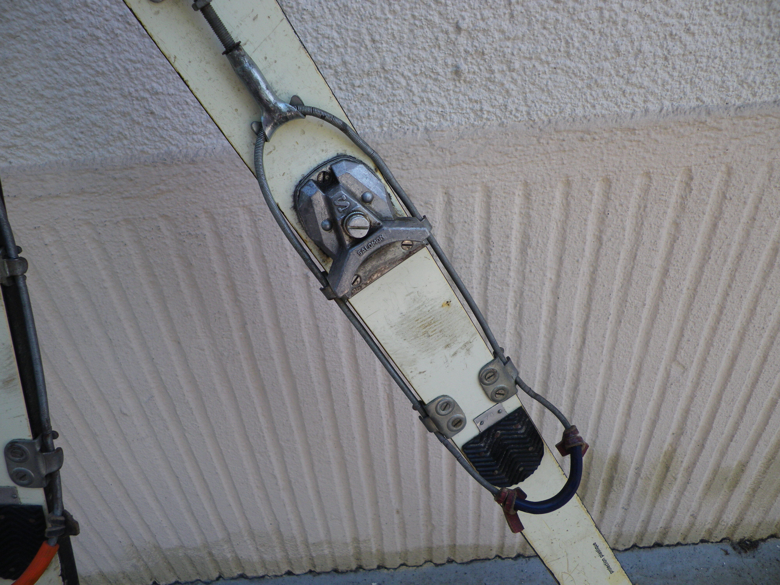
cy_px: 292
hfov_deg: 63.4
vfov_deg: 49.7
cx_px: 390
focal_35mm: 28
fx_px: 631
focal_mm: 4.9
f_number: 2.6
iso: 64
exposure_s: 1/250
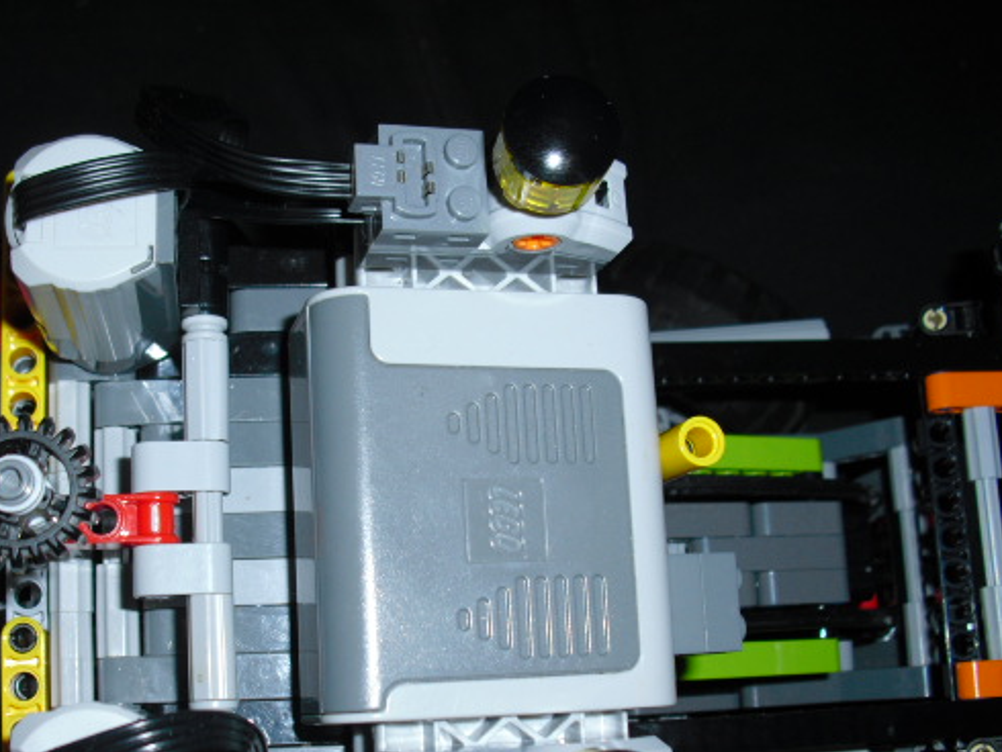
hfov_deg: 40.1
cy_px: 474
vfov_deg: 30.8
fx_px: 1361
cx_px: 374
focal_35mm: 47
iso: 100
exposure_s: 1/60
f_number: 3.1
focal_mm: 6.3
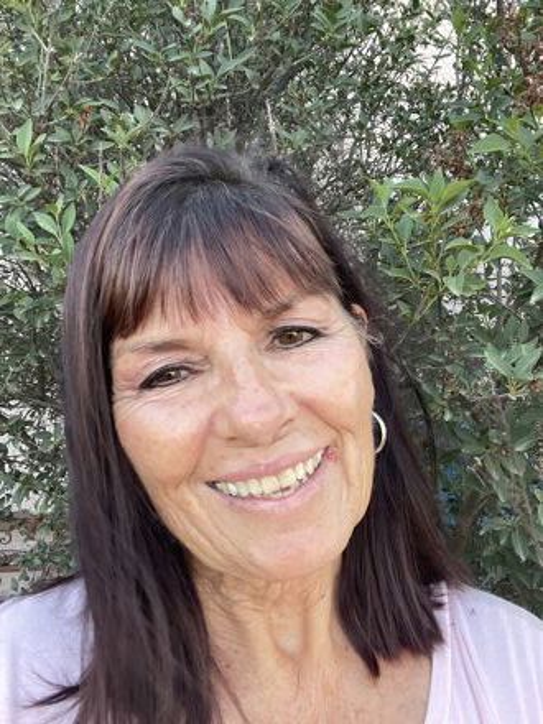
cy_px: 362
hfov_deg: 46.8
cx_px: 272
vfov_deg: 60.0
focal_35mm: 30
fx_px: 627
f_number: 2.2
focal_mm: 2.71
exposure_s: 1/103
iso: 100
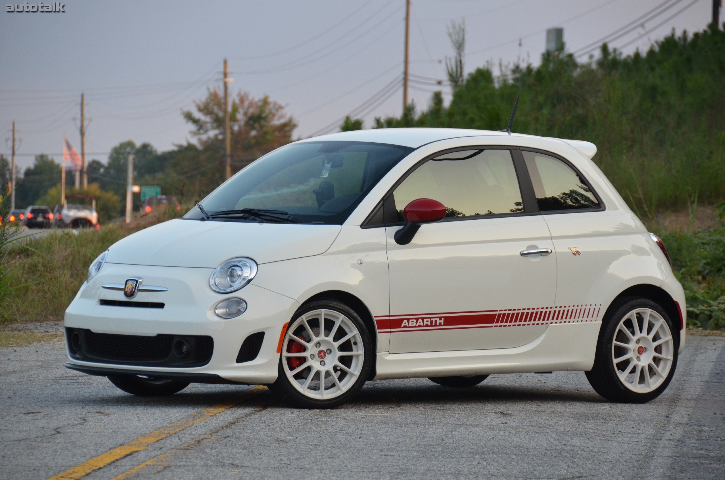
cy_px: 240
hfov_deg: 9.2
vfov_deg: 6.1
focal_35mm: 225
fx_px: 4522
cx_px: 362
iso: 1400
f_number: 5.6
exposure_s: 1/500
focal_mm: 150
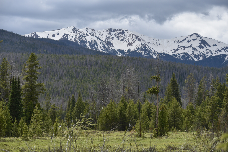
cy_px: 76
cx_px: 114
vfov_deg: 11.0
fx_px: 792
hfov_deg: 16.4
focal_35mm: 125
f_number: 8
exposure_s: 1/250
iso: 100
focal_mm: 125
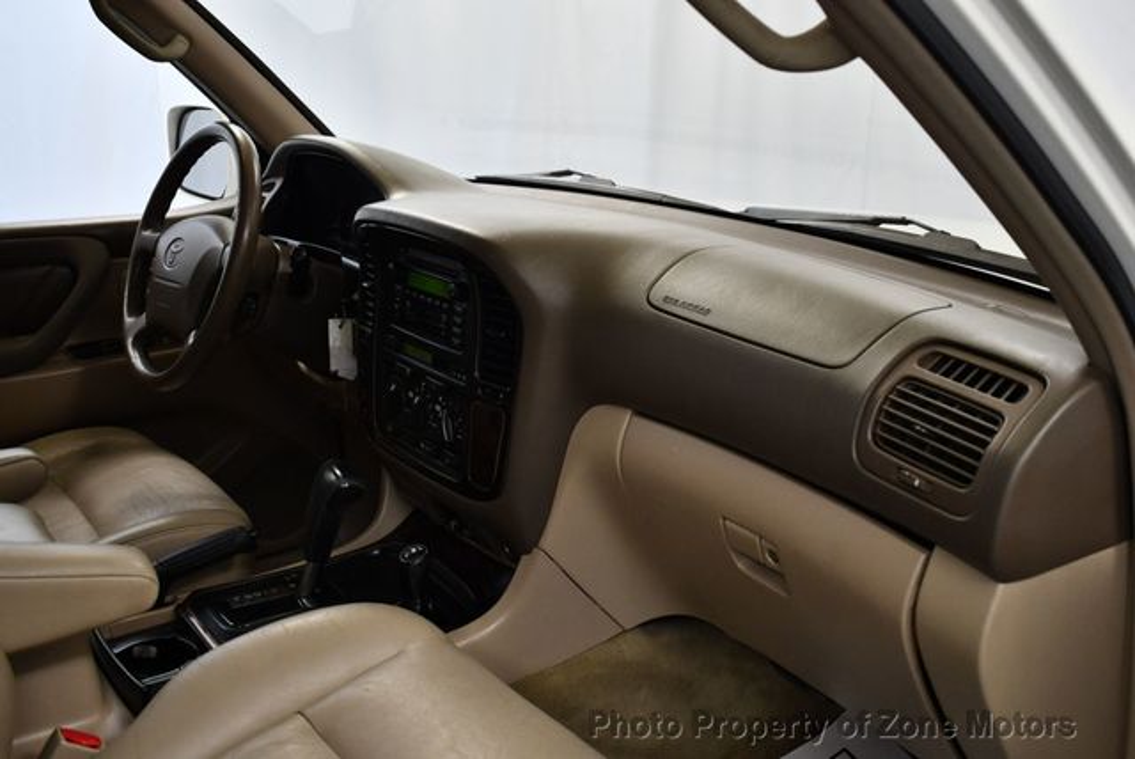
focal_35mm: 36
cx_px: 568
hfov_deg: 53.1
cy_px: 380
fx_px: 1136
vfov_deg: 36.9
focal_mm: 18
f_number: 3.5
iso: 800
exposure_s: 1/160
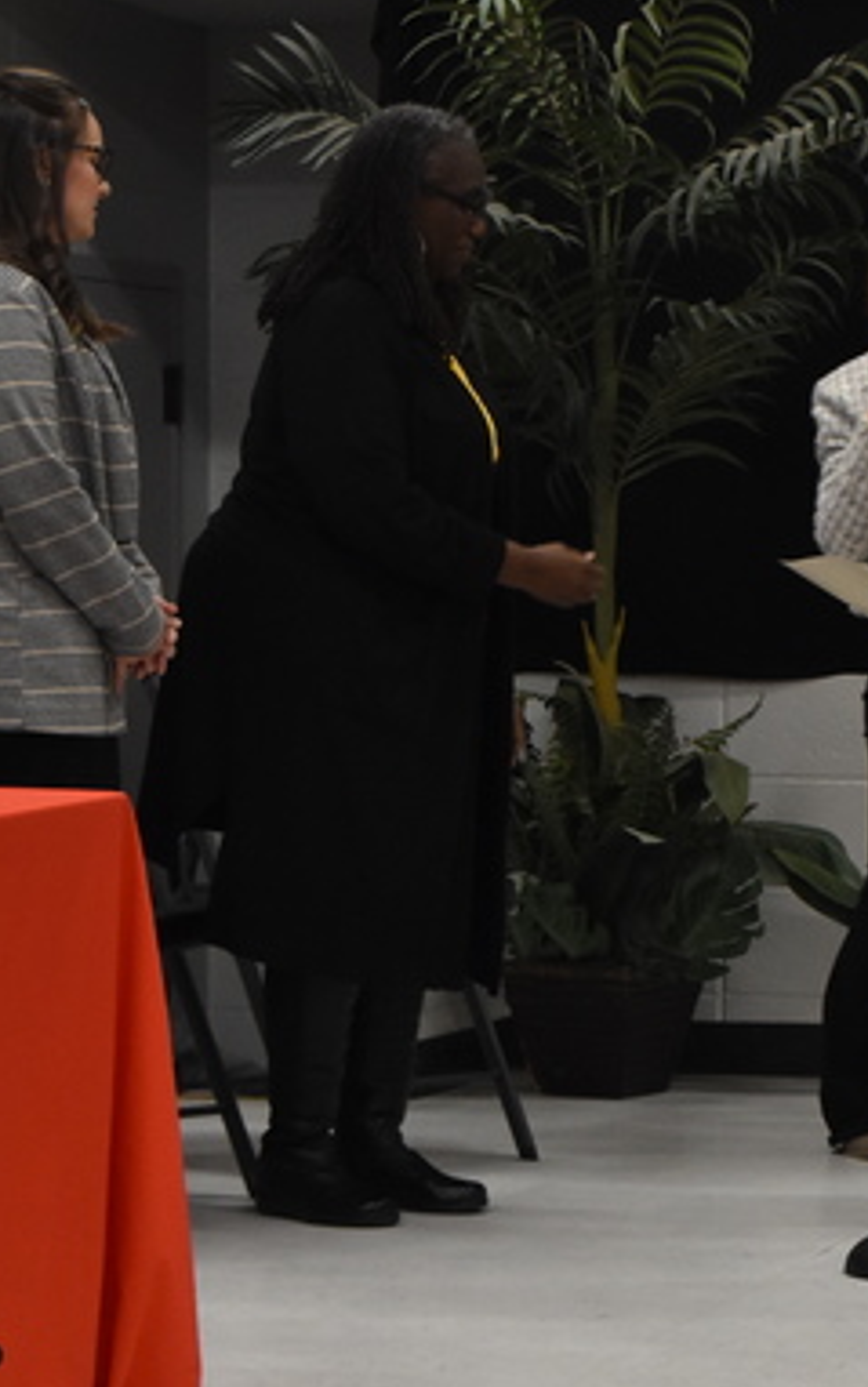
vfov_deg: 14.5
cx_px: 730
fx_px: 5449
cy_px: 563
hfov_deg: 9.1
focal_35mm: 144
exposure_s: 1/80
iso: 1600
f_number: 7.1
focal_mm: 45
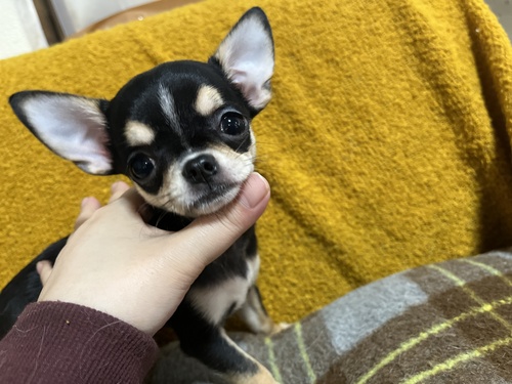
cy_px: 192
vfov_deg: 53.1
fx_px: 385
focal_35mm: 26
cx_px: 256
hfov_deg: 67.3
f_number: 1.6
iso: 400
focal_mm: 5.1
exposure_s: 1/60
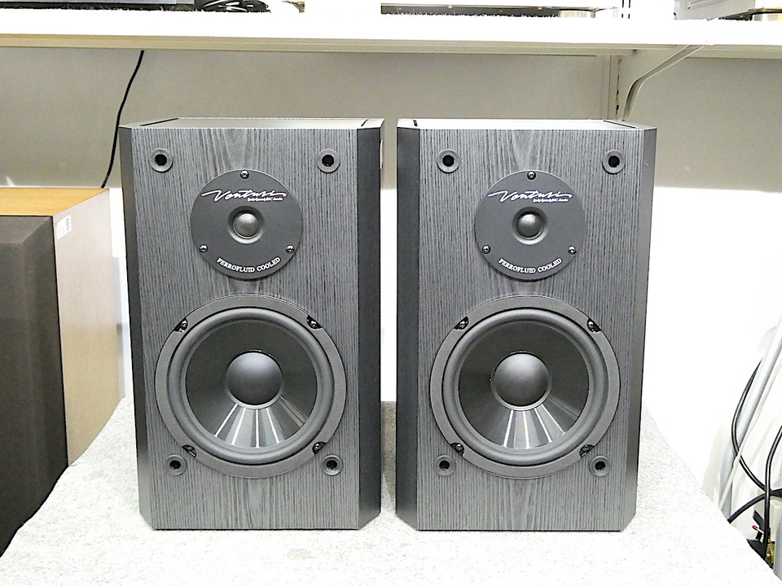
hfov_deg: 42.9
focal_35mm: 44
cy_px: 293
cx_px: 391
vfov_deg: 32.9
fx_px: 994
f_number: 4.7
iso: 1600
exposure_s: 1/13
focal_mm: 7.8
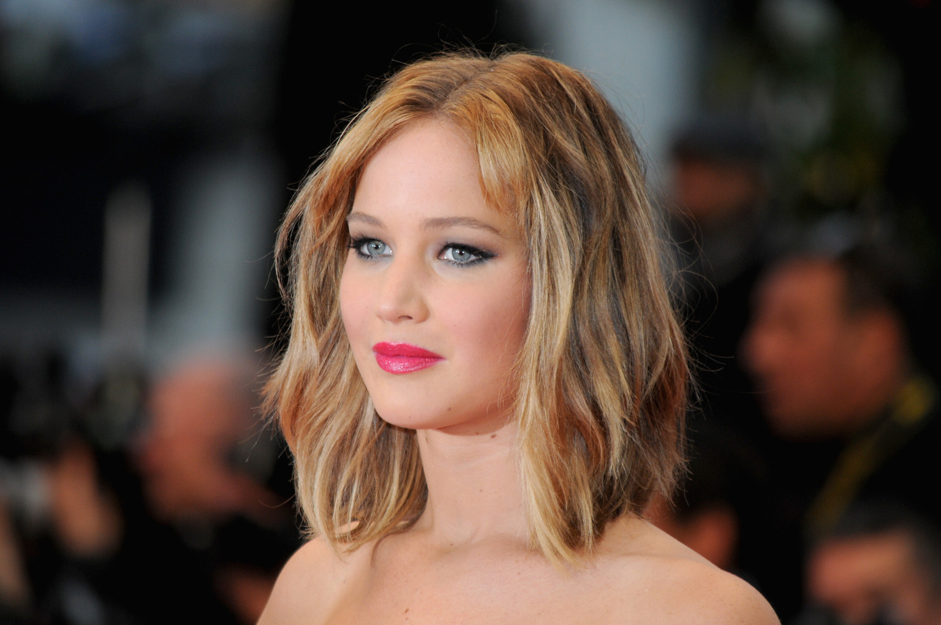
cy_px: 312
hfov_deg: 5.7
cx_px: 470
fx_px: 9398
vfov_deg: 3.8
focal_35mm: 360
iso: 500
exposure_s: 1/125
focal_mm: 240
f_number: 6.3
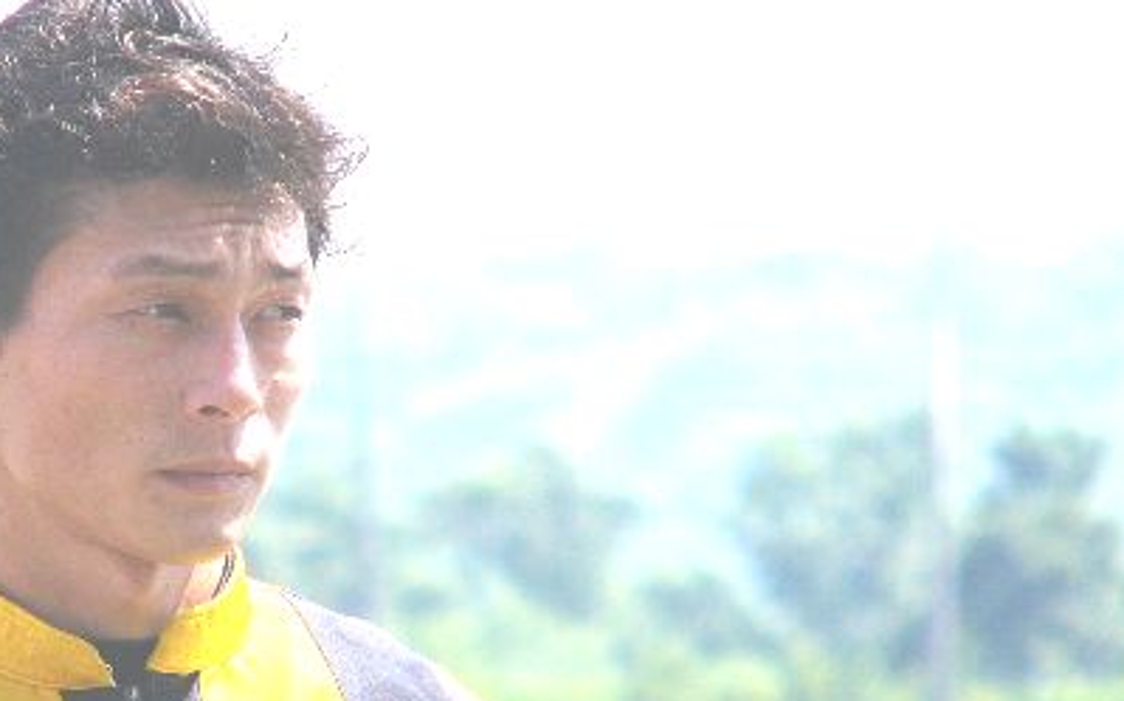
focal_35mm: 558
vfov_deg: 2.4
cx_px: 301
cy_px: 493
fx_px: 17086
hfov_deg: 3.8
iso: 50
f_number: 6.5
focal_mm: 54.5
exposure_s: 1/500
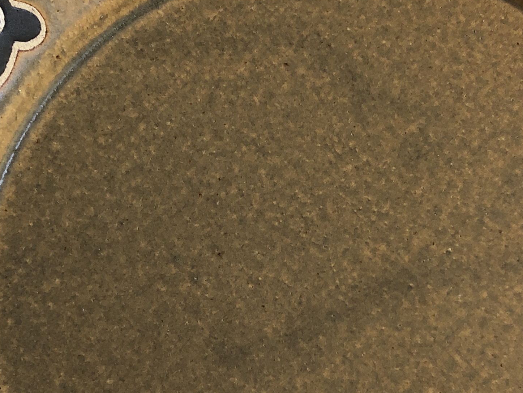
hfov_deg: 24.9
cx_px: 333
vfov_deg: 18.8
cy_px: 288
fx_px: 1179
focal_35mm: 78
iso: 40
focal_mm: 3.99
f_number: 1.8
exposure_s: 1/24
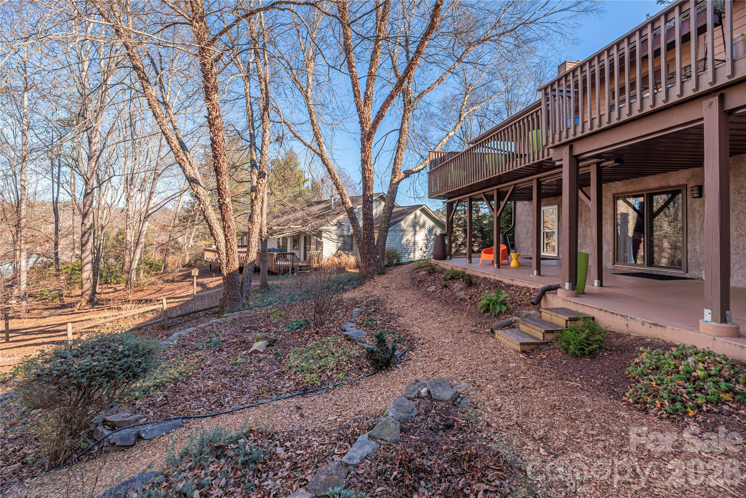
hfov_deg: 104.2
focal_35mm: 14
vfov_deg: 81.2
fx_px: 290
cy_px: 249
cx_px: 373
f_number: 7.1
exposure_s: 1/400
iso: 320
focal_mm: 14
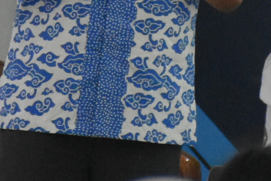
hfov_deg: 1.8
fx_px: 8664
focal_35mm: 1151
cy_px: -120
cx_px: 158
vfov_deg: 1.2
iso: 3600
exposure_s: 1/60
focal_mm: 105
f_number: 5.6
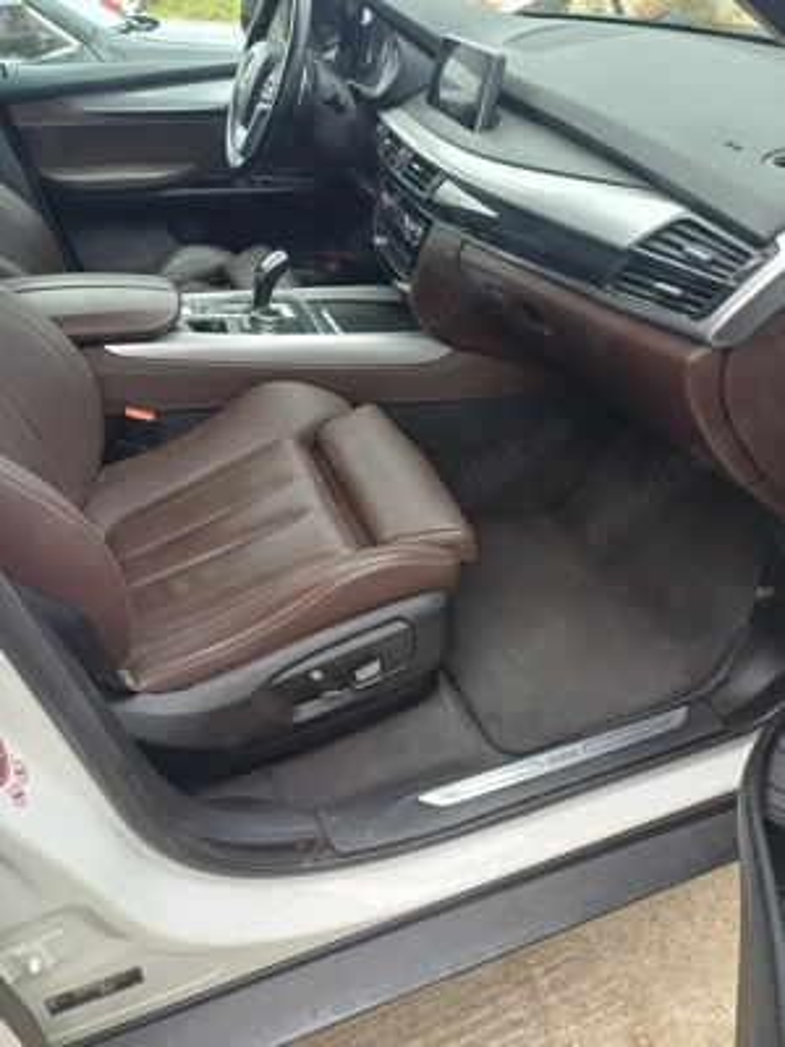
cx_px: 392
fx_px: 756
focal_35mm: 25
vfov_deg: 69.4
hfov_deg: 54.9
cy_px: 524
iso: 50
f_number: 1.8
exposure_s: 1/105
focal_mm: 4.65
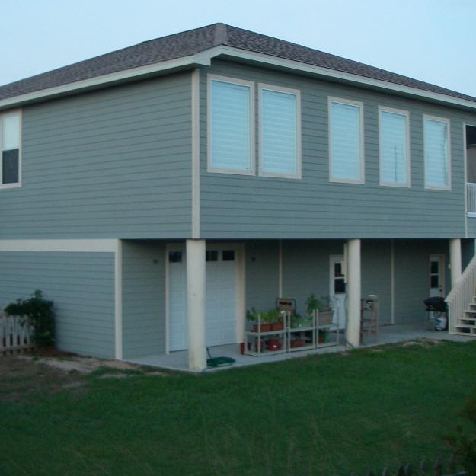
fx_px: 856
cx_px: 219
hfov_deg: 31.1
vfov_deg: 31.0
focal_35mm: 55
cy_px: 199
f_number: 3.3
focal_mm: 6.3
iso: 160
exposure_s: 1/50
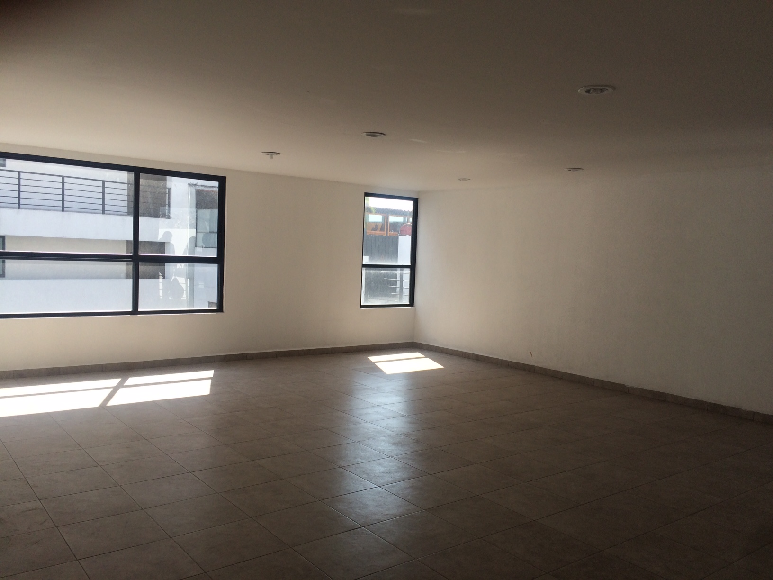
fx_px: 648
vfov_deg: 48.2
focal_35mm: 29
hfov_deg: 61.7
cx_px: 386
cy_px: 290
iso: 32
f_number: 2.2
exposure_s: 1/562
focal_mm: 4.15
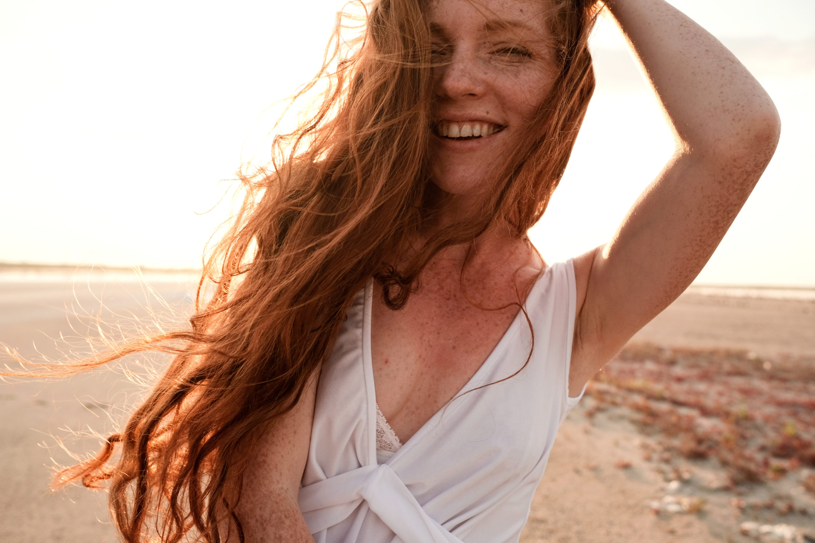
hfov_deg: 54.4
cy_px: 272
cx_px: 408
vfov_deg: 37.9
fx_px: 792
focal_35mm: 35
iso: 400
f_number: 4
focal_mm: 23
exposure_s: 1/1100
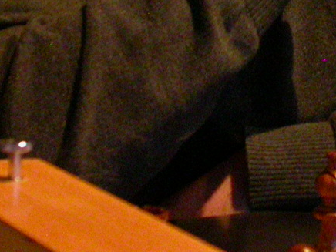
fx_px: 1815
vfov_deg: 7.8
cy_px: -99
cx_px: 304
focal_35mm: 187
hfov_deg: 10.5
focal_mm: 10.6
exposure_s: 1/12.7
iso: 400
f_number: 2.9
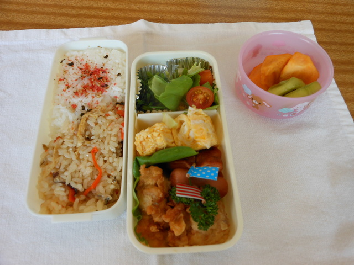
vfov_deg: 49.7
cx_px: 177
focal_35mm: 28
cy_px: 132
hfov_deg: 63.4
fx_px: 286
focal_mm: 5
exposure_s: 1/100
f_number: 3.7
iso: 80
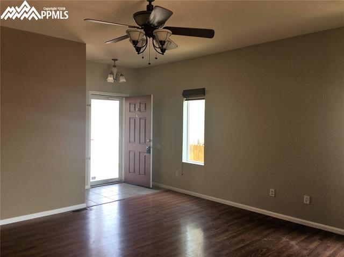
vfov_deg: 48.2
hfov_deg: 61.7
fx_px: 288
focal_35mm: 29
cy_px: 128
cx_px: 172
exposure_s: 1/40
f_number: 2.2
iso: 25
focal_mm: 4.15
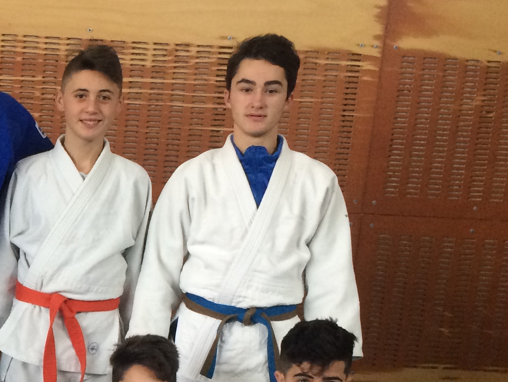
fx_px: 1204
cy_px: 365
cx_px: -70
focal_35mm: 82
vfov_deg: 17.6
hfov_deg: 22.3
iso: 80
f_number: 2.2
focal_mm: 4.15
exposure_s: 1/33
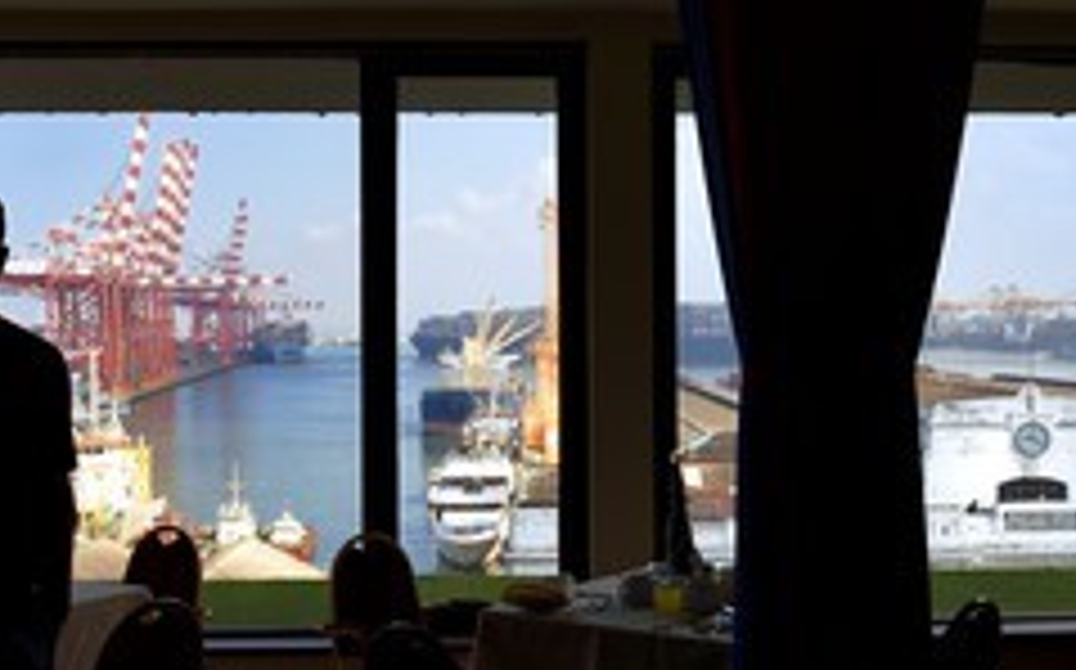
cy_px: 391
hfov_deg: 46.2
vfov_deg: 29.8
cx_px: 509
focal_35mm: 43
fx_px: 1260
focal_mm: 24
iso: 200
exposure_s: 1/200
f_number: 7.1
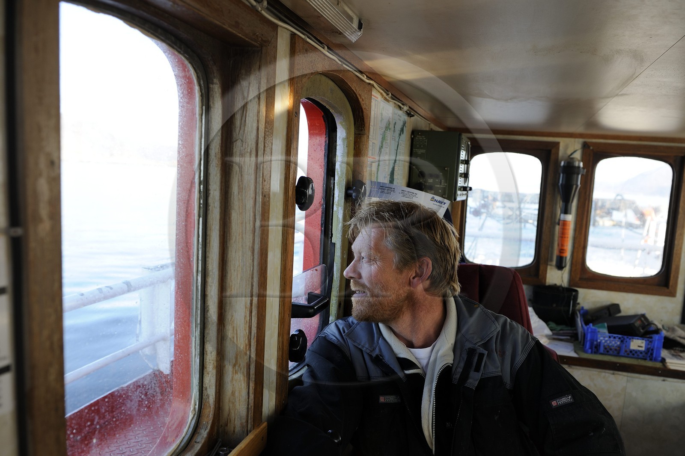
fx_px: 533
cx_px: 342
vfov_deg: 46.4
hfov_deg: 65.5
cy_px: 228
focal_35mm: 28
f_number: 4.5
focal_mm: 28
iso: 200
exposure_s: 1/160
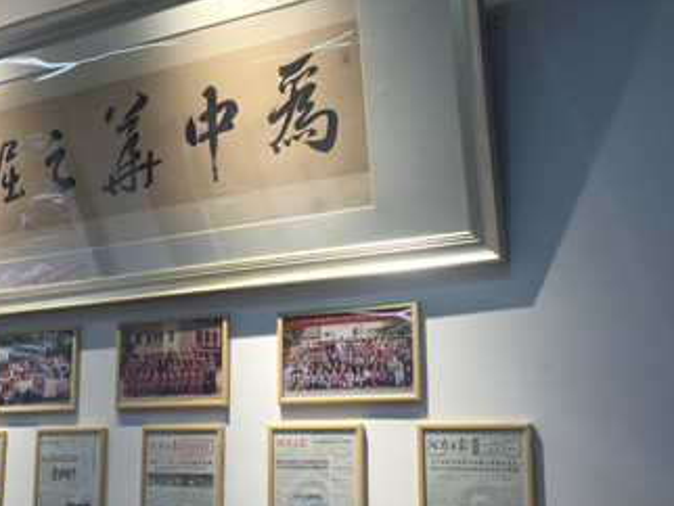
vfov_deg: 27.0
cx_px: 100
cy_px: 299
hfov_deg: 34.0
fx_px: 1052
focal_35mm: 54
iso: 40
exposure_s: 1/100
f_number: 2.2
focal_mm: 4.15
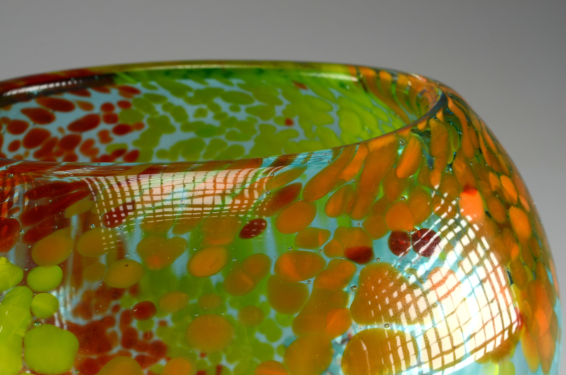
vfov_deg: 16.5
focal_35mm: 82
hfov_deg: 24.7
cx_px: 283
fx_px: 1294
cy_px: 188
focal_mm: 55
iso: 100
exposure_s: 1/80
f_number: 16
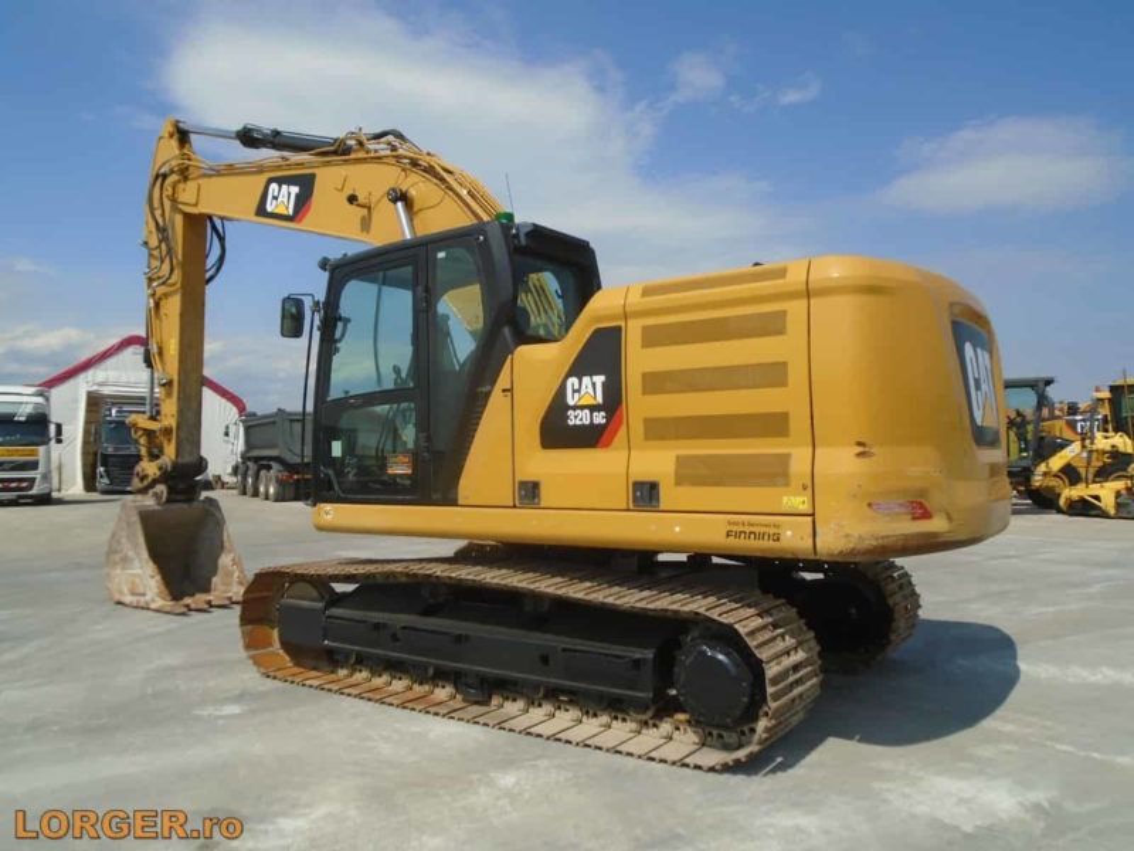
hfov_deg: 67.3
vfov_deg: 53.1
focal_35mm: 26
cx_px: 567
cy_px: 426
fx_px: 852
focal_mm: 4.6
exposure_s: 1/320
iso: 100
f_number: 8
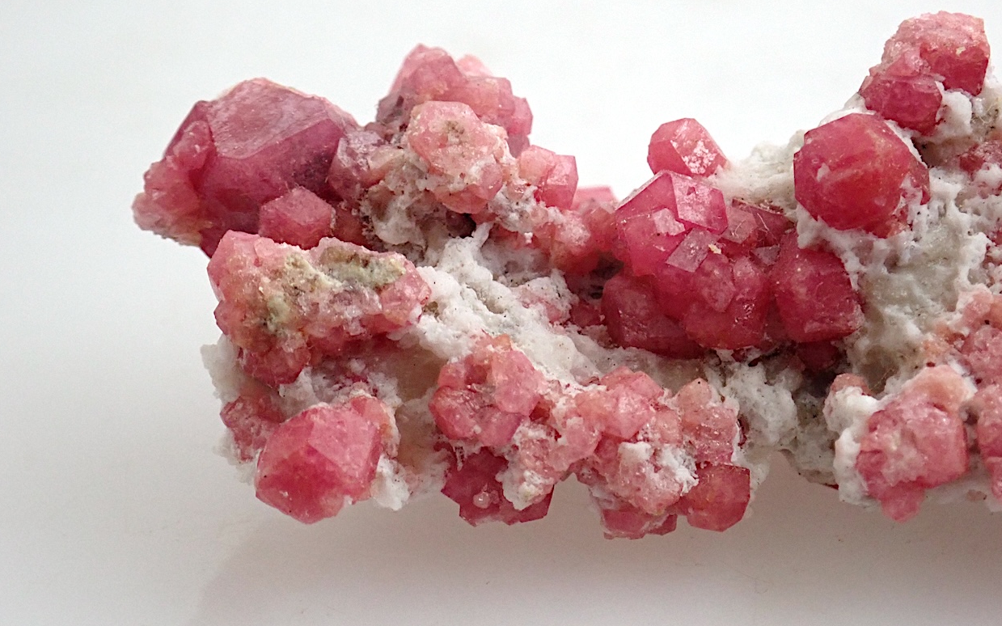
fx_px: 2922
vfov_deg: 12.2
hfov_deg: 19.5
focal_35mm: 107
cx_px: 503
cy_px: 260
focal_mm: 18
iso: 800
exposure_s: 1/40
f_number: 4.9
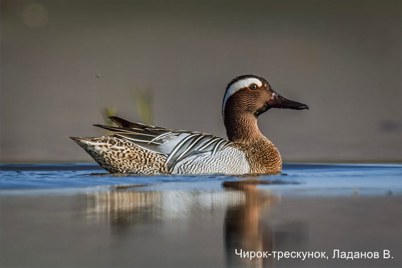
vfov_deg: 1.5
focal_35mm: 900
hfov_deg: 2.3
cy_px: 134
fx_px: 10051
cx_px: 201
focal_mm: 600
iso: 400
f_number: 7.1
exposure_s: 1/2000
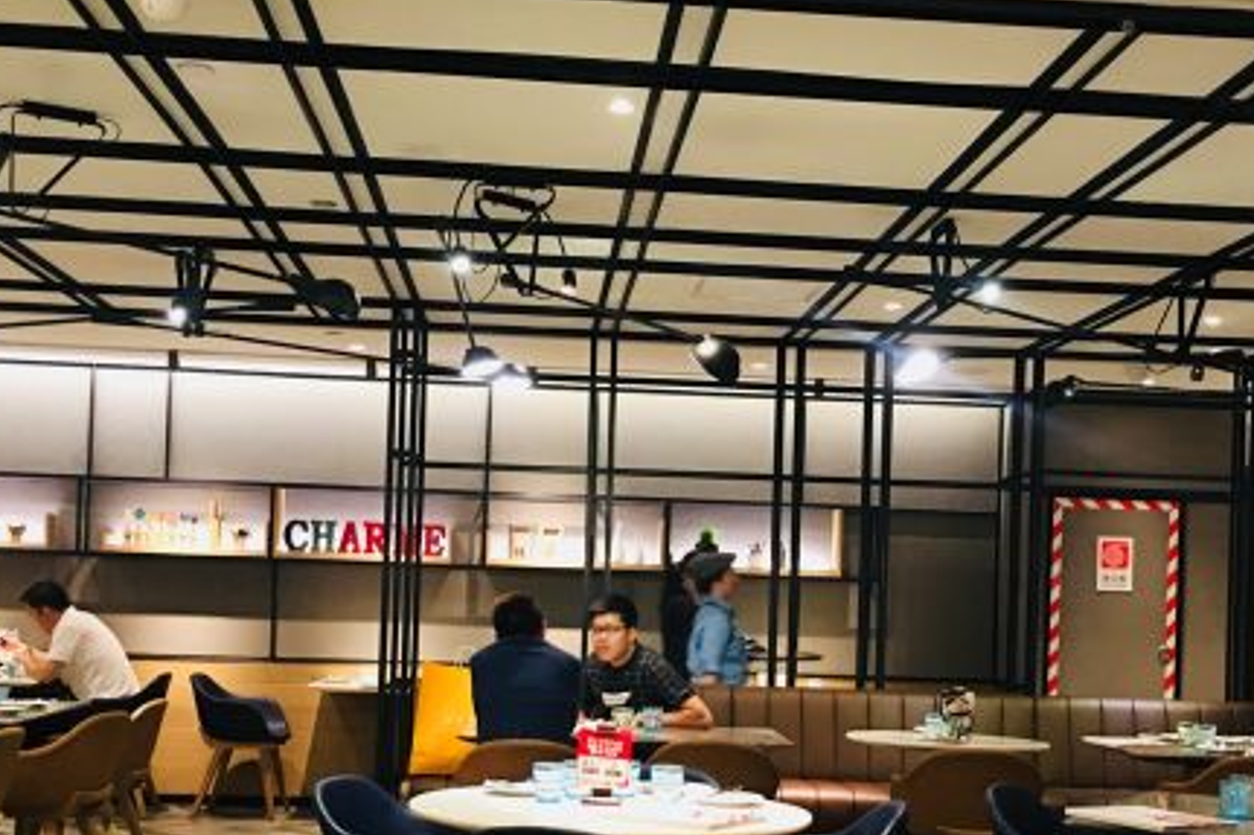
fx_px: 1706
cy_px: 578
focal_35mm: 49
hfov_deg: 40.3
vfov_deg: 27.3
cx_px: 698
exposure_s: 1/10
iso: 80
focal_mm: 4.15
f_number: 2.2
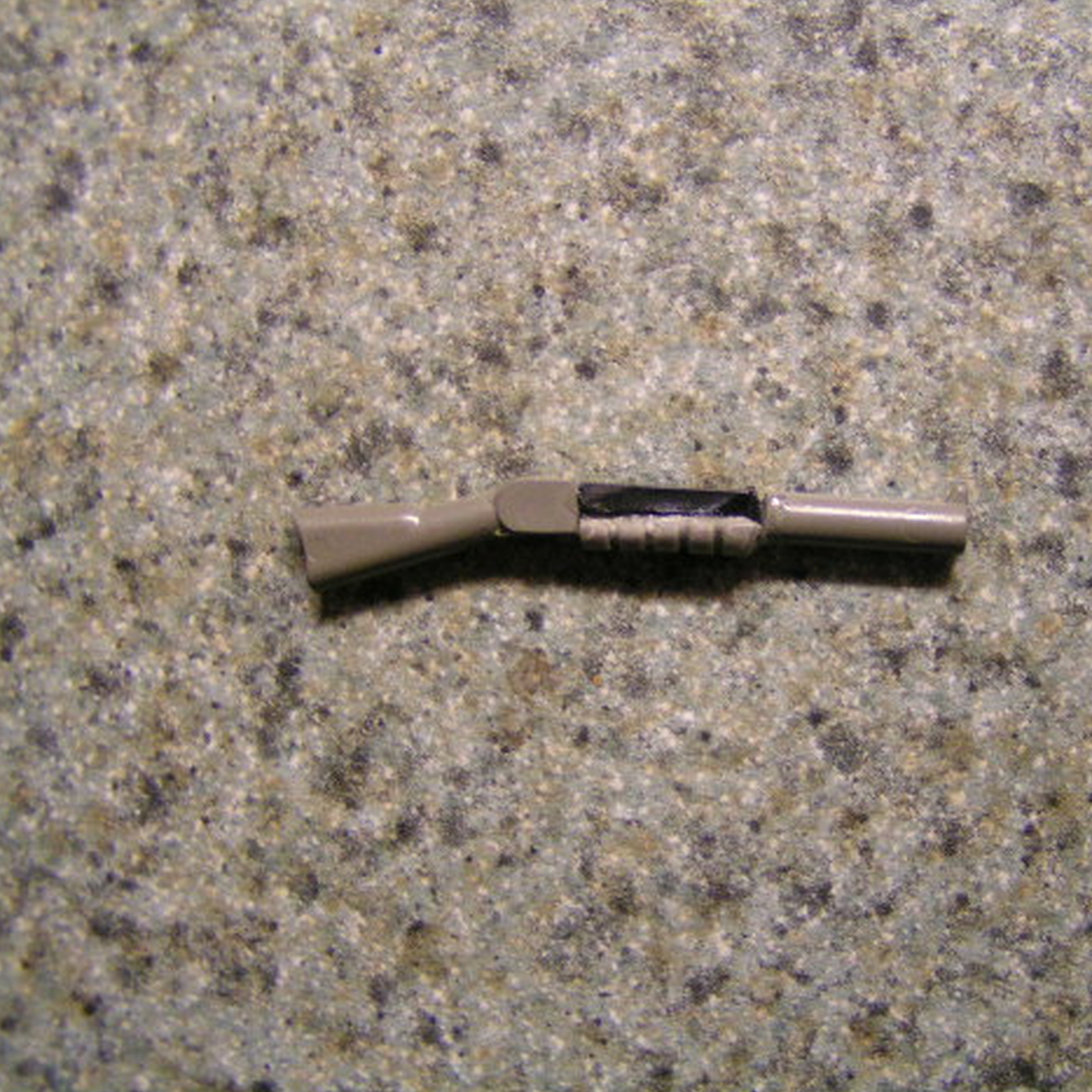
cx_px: 683
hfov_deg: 36.6
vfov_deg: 36.8
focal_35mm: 46
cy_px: 540
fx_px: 1642
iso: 200
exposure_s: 1/13
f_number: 2.8
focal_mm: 5.8
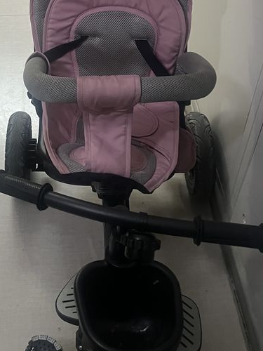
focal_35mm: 52
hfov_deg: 27.7
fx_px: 527
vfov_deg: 35.6
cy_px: 69
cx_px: 67
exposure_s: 1/50
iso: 250
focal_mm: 5.1
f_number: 1.6
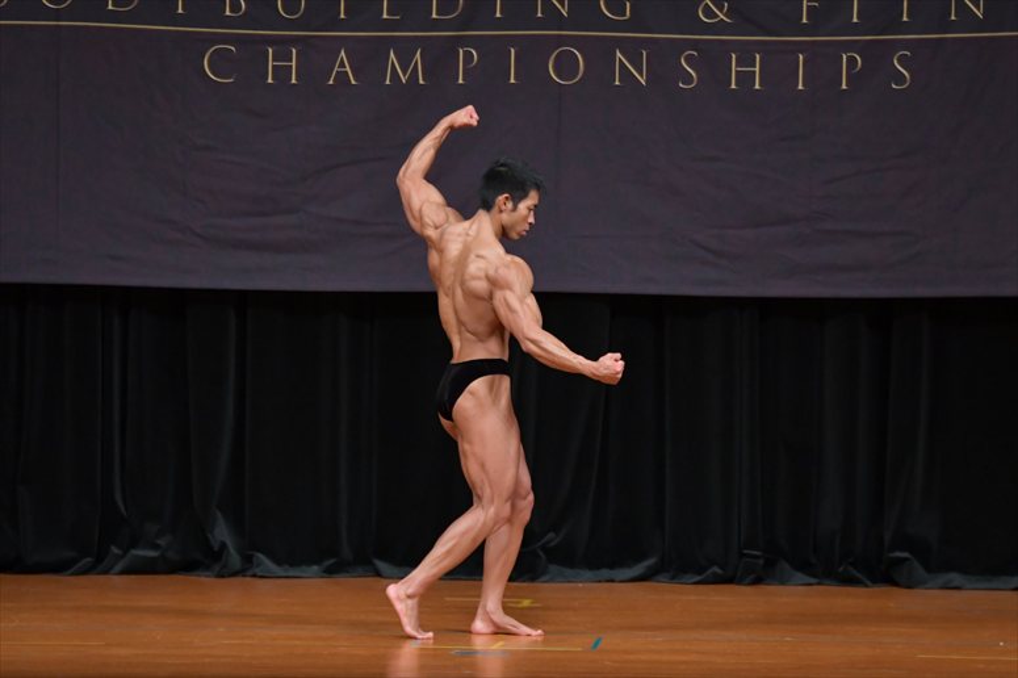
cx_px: 509
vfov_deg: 5.7
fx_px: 6783
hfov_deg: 8.6
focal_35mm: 240
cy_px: 339
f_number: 5.6
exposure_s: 1/400
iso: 4000
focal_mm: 160
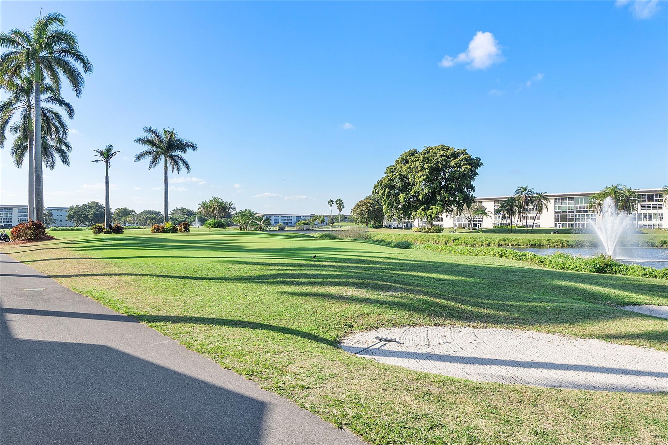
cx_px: 334
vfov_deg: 51.3
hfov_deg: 71.5
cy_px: 222
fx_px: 464
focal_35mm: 25
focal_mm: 17
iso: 200
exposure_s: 1/400
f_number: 9
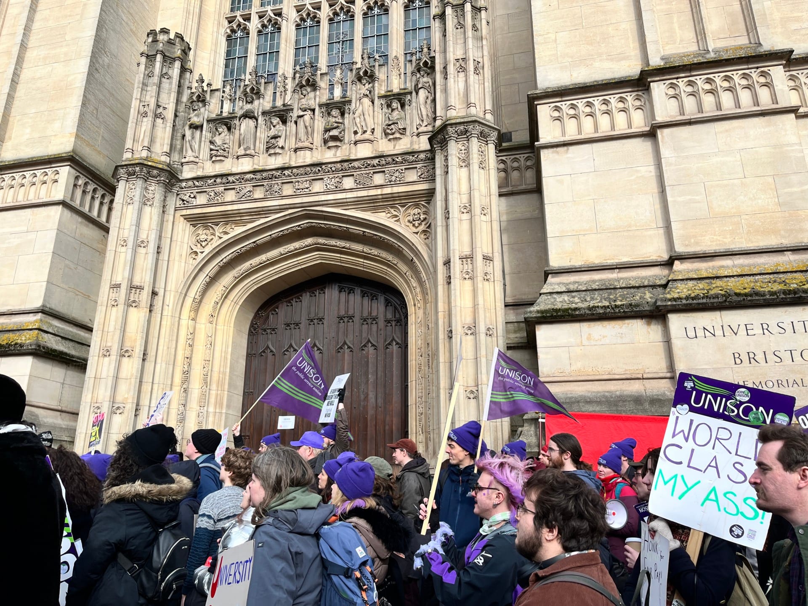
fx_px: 607
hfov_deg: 67.3
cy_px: 303
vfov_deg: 53.1
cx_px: 404
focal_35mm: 26
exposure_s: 1/1458
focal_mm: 5.1
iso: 50
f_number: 1.6
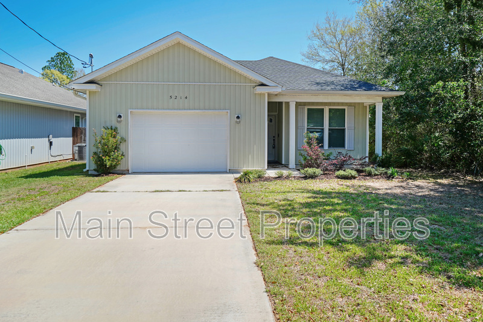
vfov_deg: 49.5
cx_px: 242
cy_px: 161
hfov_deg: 69.4
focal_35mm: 26
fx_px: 349
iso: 100
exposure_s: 1/80
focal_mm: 26
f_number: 10
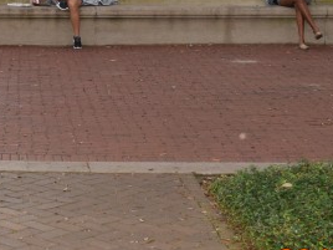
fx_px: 1058
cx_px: -57
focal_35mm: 110
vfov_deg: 12.9
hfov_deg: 17.1
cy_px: -98
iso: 560
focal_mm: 20
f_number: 5.6
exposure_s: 1/125
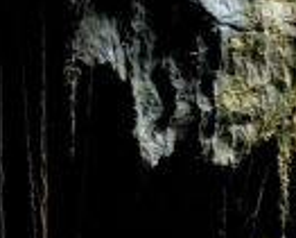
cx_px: 259
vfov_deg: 3.4
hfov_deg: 4.3
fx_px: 3936
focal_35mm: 449
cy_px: 655
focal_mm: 70
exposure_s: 1/125
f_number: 8
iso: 2000
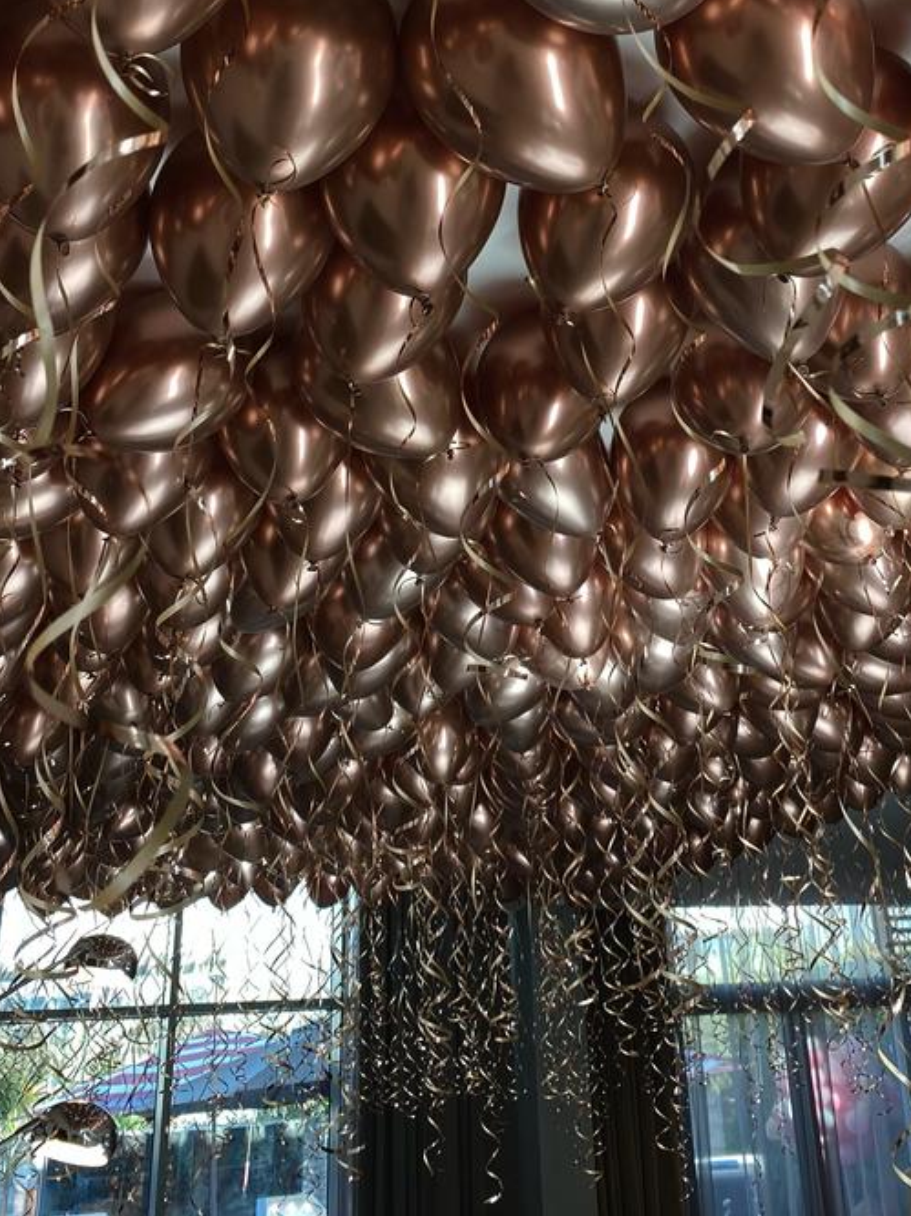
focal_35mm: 40
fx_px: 1404
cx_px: 577
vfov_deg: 45.0
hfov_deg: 35.7
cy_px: 283
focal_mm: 4.25
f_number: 1.8
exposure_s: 1/100
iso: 50
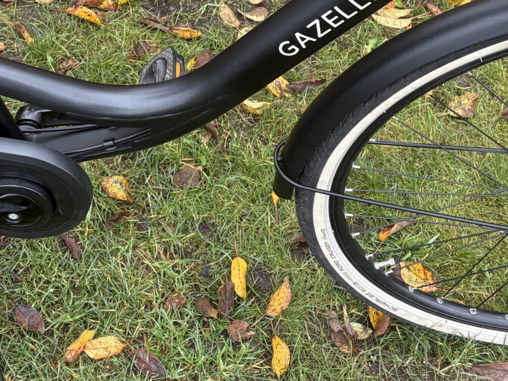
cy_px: 27
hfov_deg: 28.6
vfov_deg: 21.7
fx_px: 969
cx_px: 85
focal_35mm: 66
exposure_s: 1/107
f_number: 1.6
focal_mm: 5.96
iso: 125
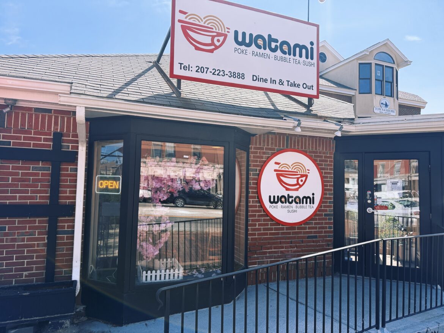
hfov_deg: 71.6
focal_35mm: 24
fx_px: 308
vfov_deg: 56.8
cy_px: 166
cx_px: 222
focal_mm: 6.76
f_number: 1.78
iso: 100
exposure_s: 1/1464
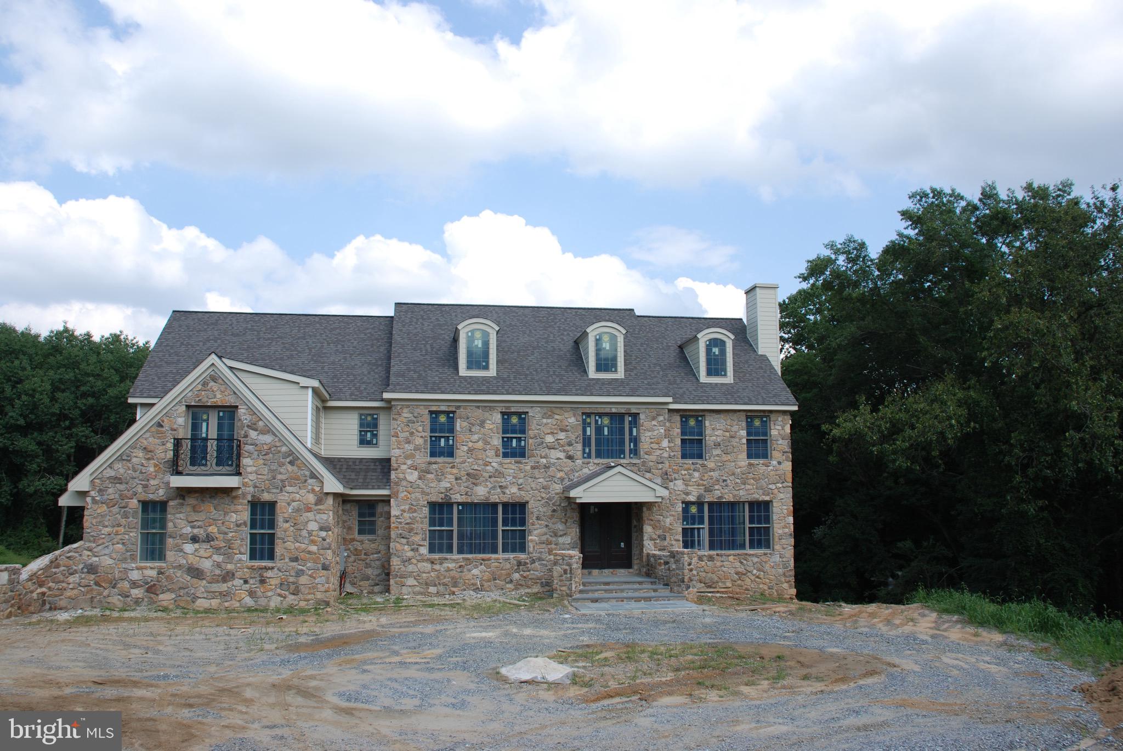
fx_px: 937
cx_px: 562
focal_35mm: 30
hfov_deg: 61.9
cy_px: 376
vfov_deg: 43.7
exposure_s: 1/200
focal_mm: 20
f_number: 7.1
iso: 100
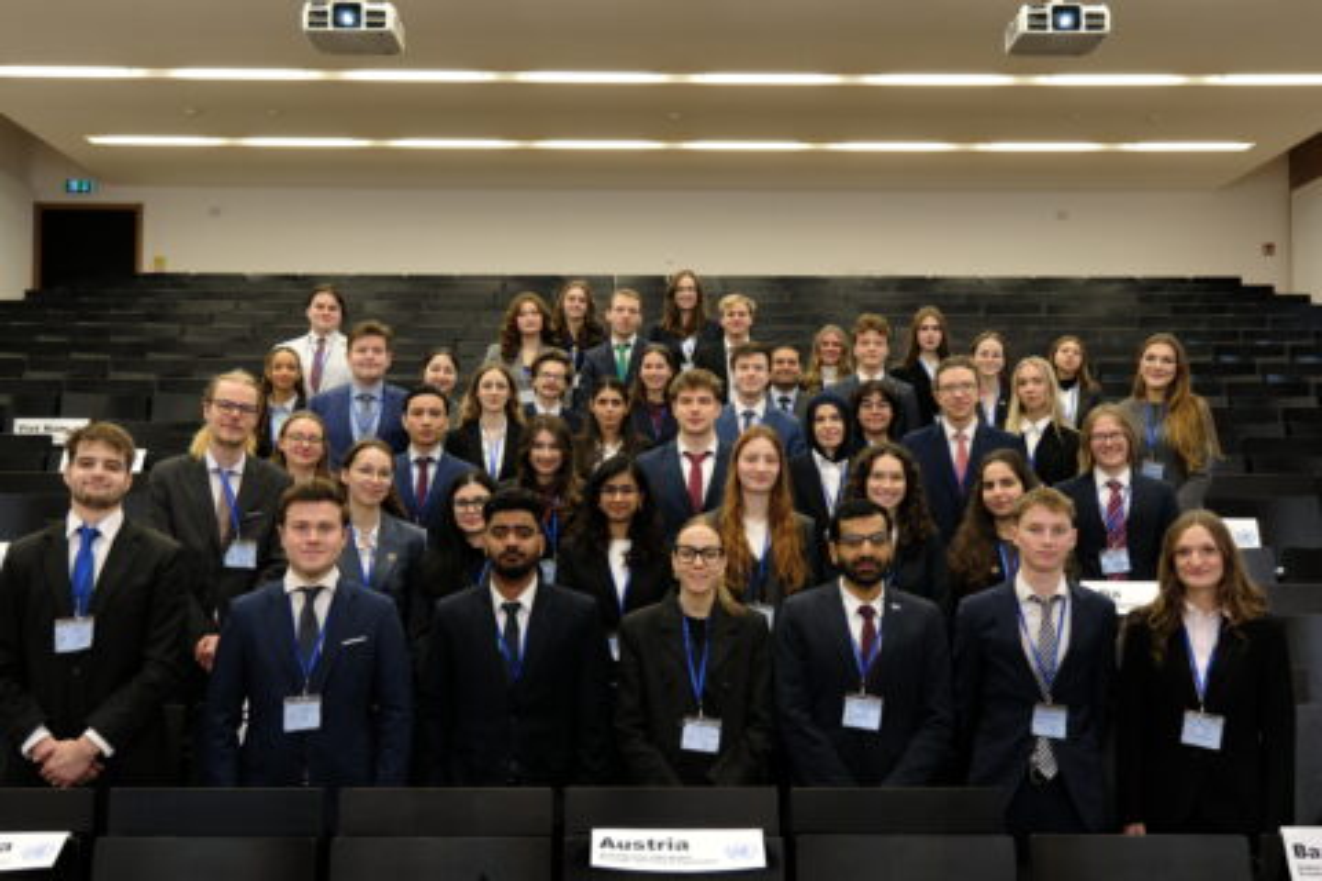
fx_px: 1505
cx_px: 661
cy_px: 440
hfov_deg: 47.4
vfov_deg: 32.6
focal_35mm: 41
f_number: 4
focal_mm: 27.5
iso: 800
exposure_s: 1/40
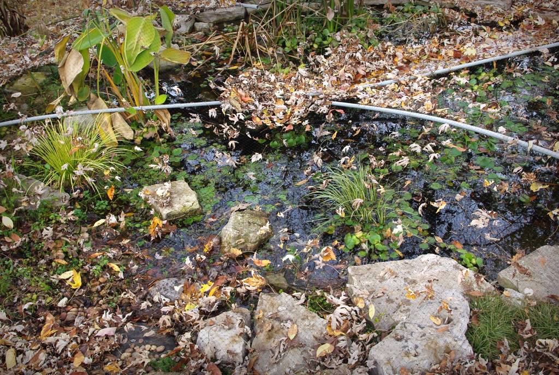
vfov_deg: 34.3
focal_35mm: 39
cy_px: 188
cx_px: 280
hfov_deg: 49.5
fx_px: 606
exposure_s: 1/30
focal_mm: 26.25
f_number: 11
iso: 800
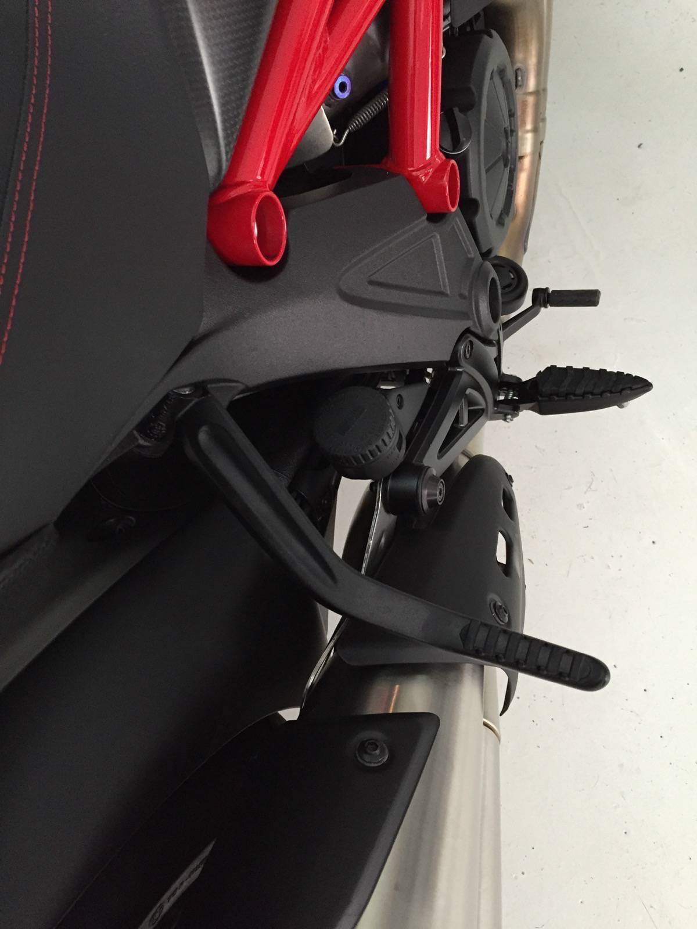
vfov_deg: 61.7
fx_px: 779
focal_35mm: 29
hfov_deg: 48.2
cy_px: 464
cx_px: 348
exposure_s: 1/30
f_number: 2.2
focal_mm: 4.15
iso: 200
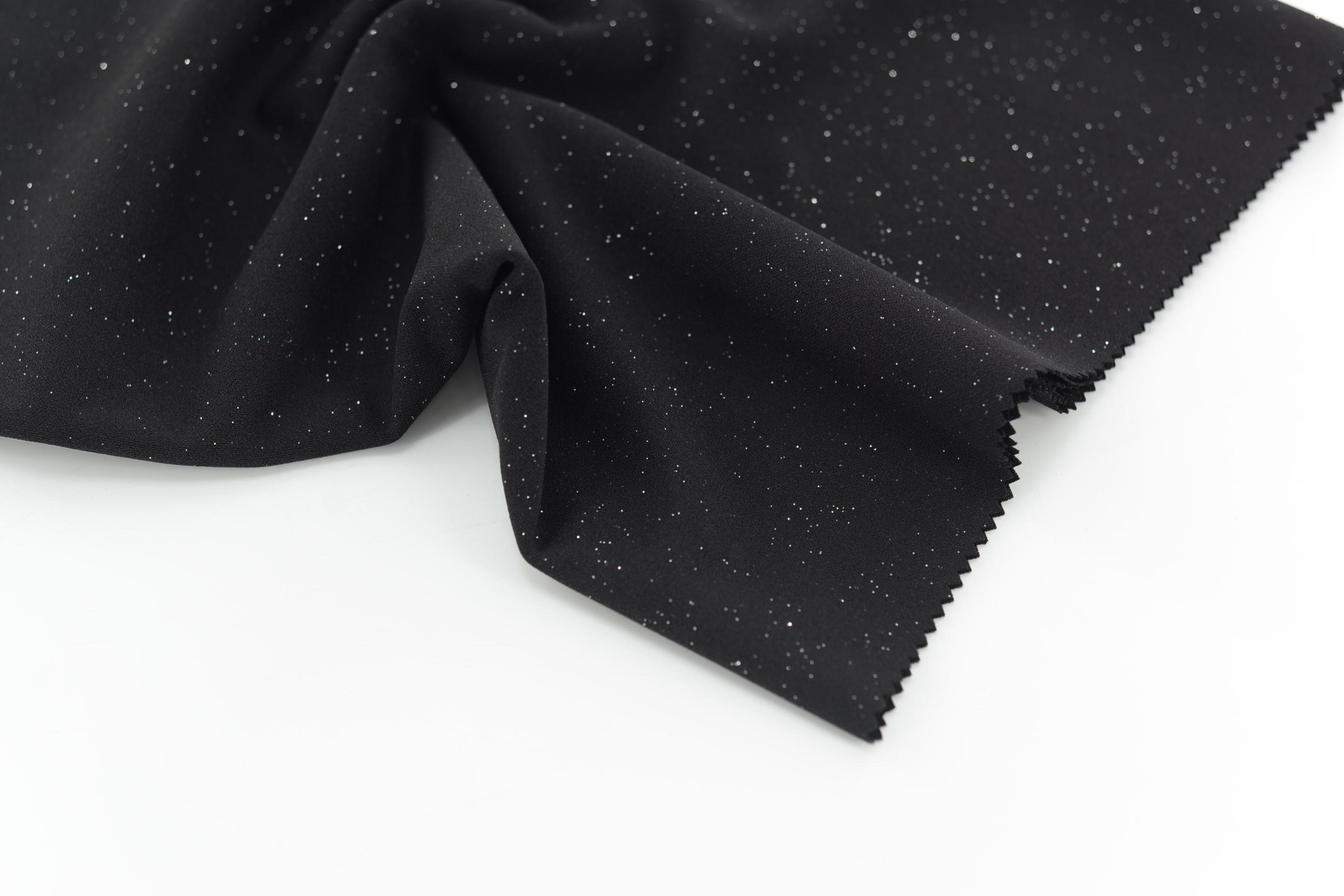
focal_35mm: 51
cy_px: 453
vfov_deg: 26.5
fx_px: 1904
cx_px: 678
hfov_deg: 38.9
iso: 100
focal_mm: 50
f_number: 4
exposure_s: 1/60
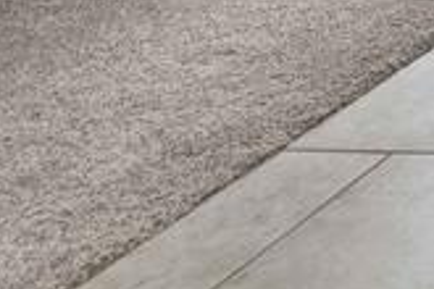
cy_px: -483
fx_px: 1049
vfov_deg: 11.6
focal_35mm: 87
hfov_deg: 12.6
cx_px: 1213
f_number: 8
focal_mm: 14
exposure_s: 1/40
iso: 100
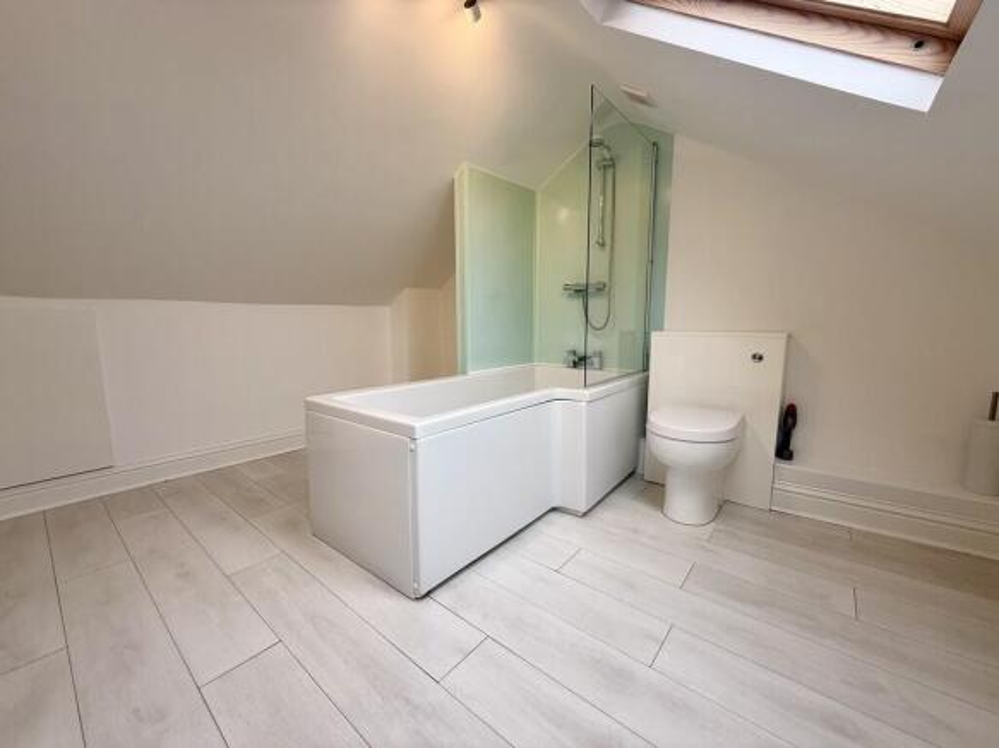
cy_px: 374
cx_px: 500
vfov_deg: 85.7
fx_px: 404
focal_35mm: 14
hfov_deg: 102.1
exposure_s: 1/101
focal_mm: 2.22
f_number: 2.2
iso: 40
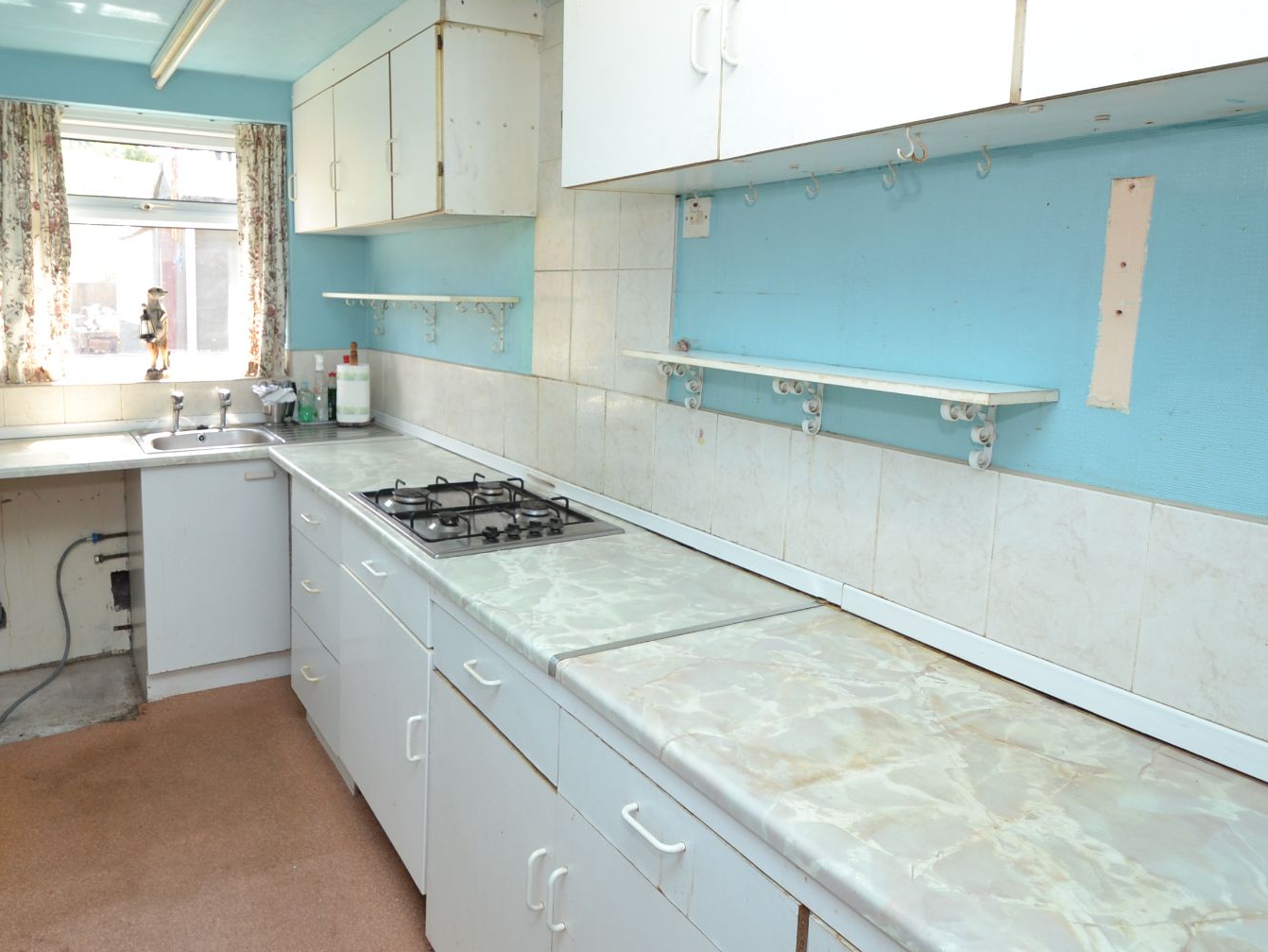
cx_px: 471
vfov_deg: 60.6
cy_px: 381
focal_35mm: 22
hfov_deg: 75.0
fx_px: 806
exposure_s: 1/100
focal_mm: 10
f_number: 5
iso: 400
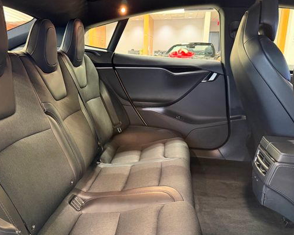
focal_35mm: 30
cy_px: 120
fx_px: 261
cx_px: 107
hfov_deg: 57.9
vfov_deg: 48.5
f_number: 1.78
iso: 800
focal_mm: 6.76
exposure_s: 1/40
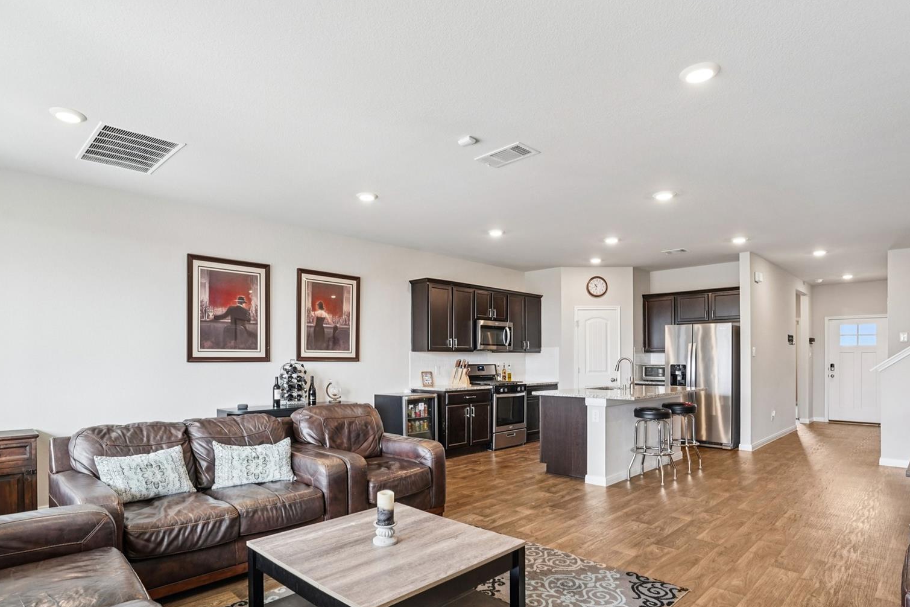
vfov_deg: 63.9
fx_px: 480
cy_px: 365
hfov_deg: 86.8
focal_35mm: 19
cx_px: 429
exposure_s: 1/20
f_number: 8
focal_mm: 14
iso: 400
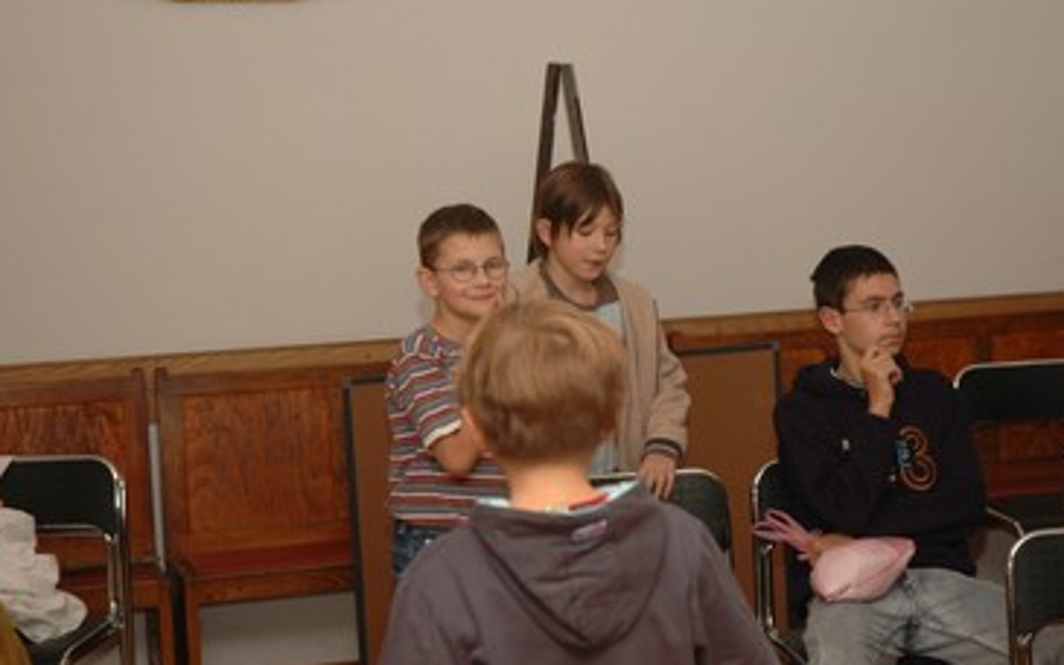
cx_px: 568
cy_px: 338
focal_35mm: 87
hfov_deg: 23.8
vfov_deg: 15.0
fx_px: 2522
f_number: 5.6
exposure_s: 1/45
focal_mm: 52
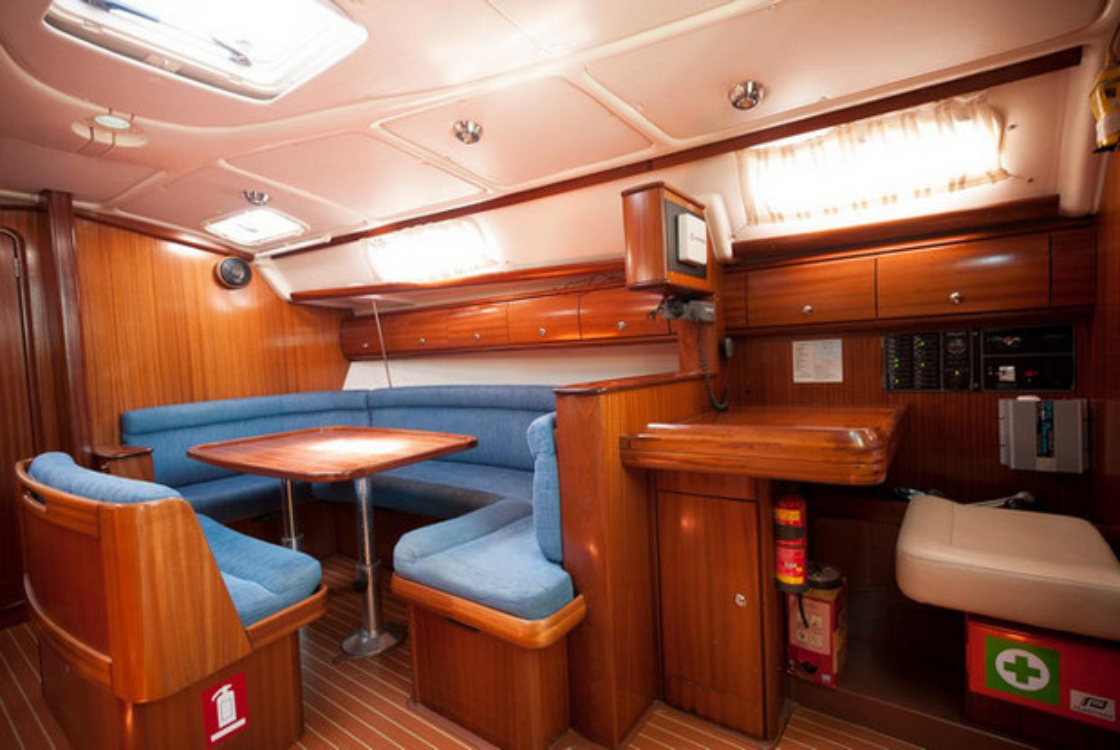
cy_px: 375
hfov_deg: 93.2
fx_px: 530
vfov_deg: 70.6
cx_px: 560
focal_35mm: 17
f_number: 8
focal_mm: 17
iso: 800
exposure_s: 1/20
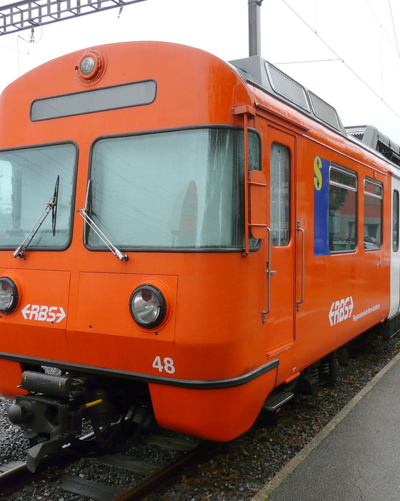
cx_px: 206
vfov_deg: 49.1
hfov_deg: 40.1
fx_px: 548
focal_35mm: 37
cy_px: 254
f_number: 3.2
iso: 100
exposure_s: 1/100
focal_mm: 4.6
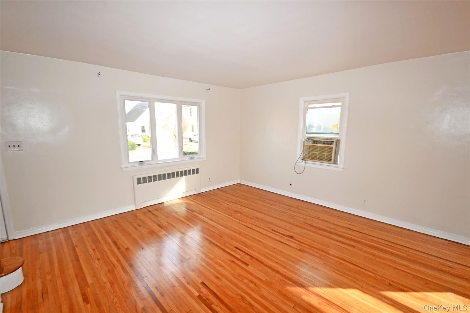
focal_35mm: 15
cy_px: 156
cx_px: 235
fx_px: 196
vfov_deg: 77.3
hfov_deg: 100.4
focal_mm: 10
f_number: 4.5
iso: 200
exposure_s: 1/80
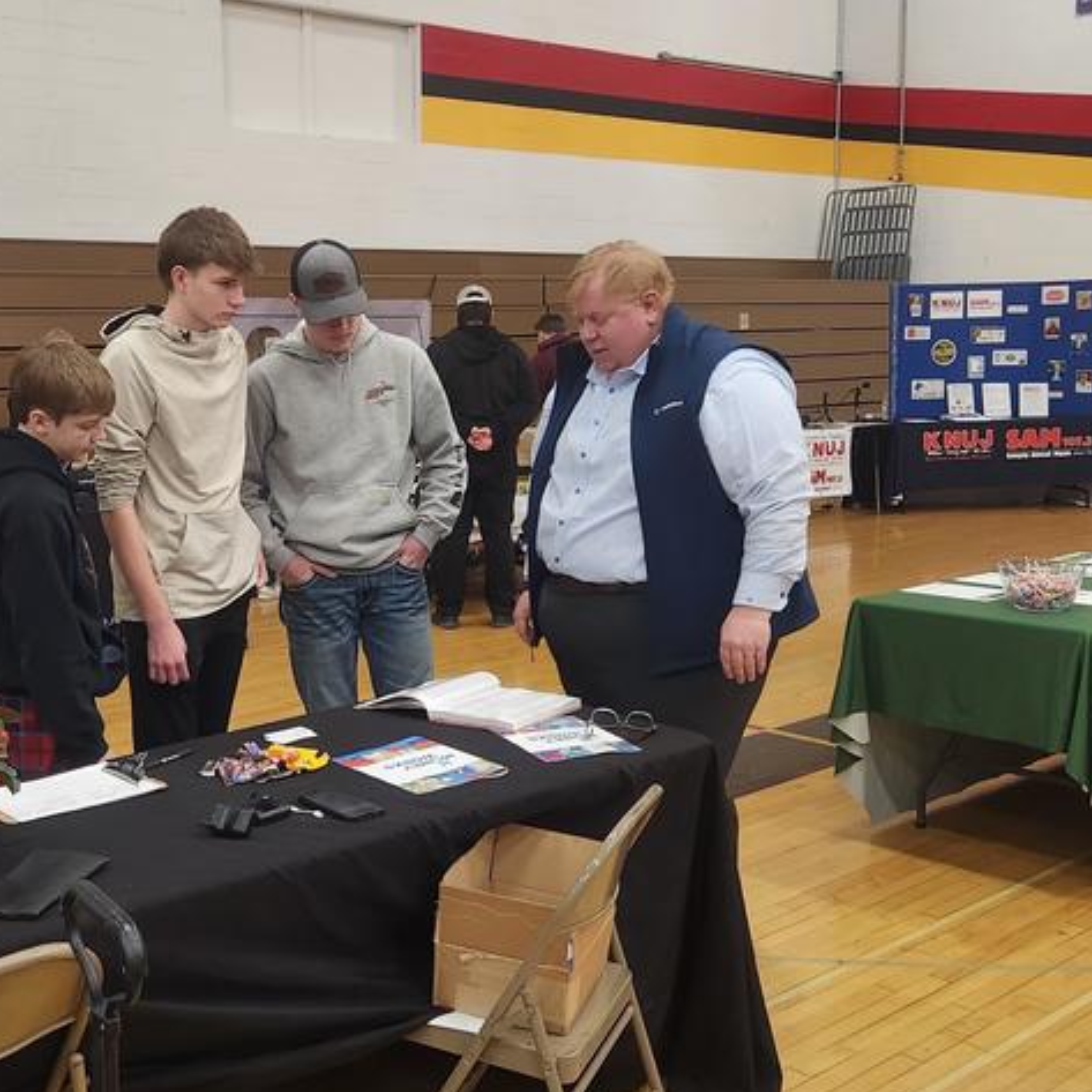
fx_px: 1570
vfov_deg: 38.3
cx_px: 390
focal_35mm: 44
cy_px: 515
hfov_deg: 38.0
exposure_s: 1/120
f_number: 1.8
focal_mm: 5.4
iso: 320
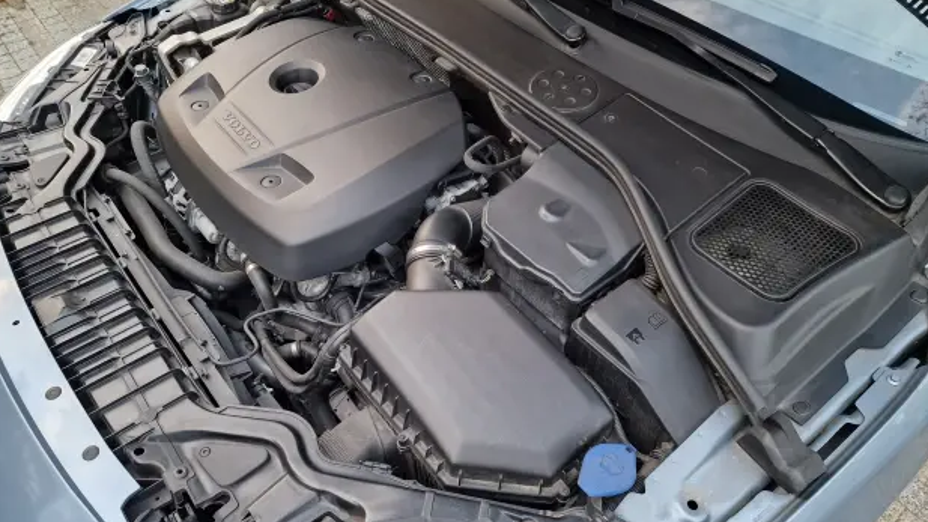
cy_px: 274
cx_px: 450
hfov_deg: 71.9
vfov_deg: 44.4
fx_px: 640
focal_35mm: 26
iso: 500
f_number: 1.8
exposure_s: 1/100
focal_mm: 6.4
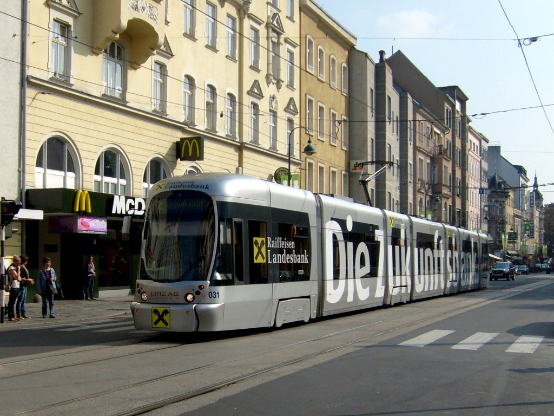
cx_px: 277
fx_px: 560
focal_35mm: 35
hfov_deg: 52.6
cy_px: 208
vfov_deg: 40.7
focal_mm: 5.8
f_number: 7.1
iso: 80
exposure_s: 1/350
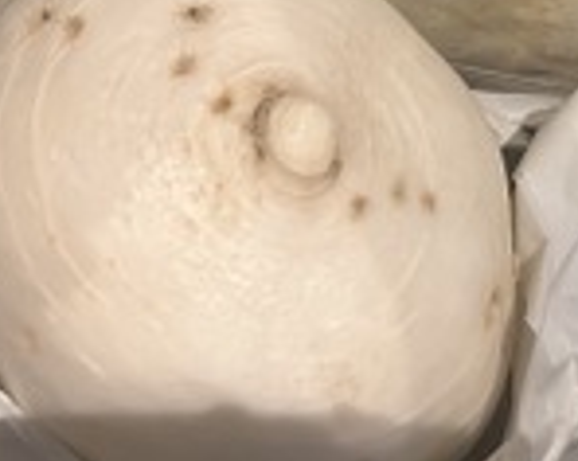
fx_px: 1298
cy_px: -230
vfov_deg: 18.0
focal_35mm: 76
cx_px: -20
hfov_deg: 23.9
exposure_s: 1/40
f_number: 1.78
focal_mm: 6.86
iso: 640
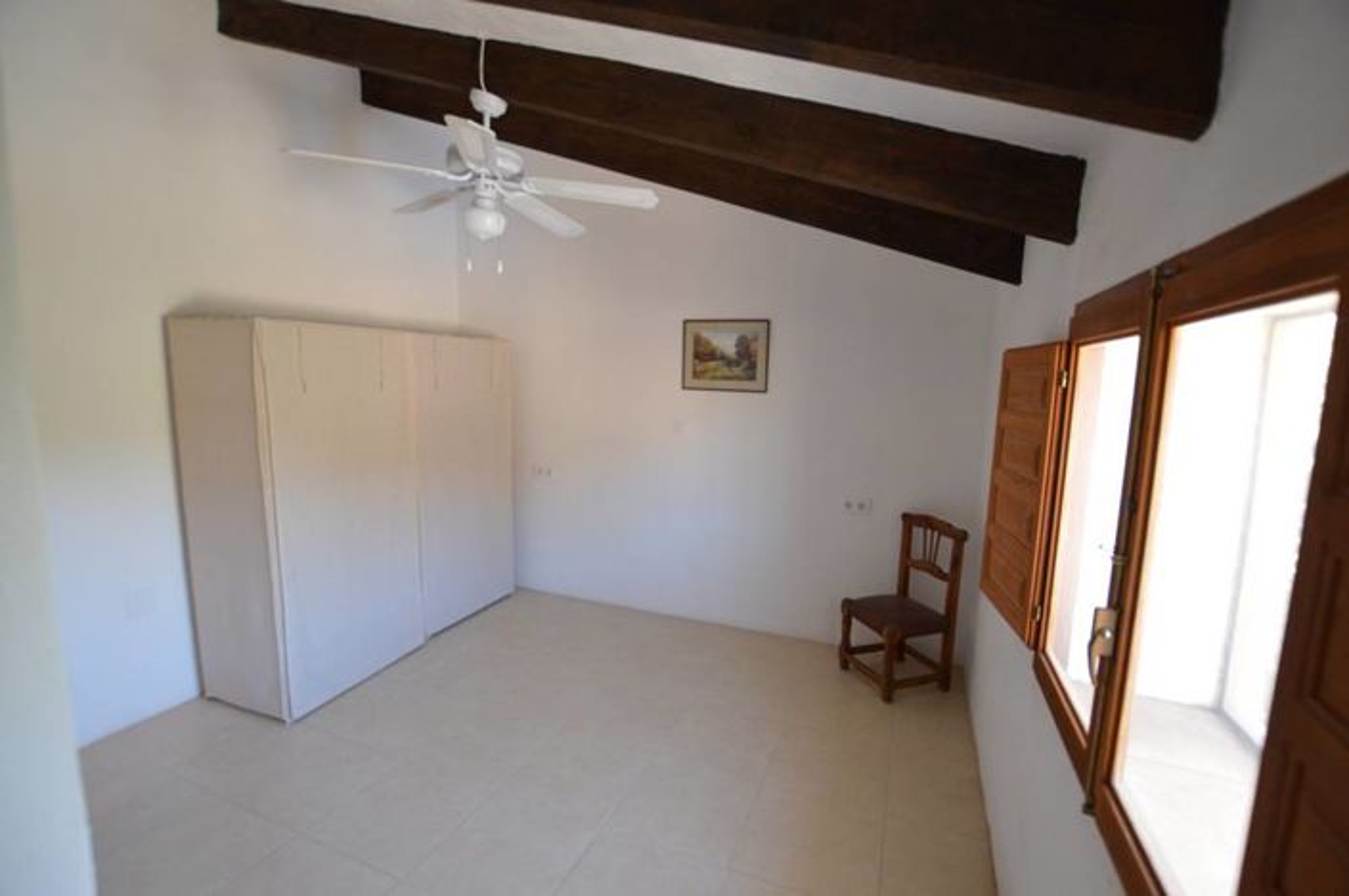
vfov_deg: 77.2
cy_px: 448
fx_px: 561
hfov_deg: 100.5
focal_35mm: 15
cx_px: 674
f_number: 3.5
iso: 1000
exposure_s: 1/60
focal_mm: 10
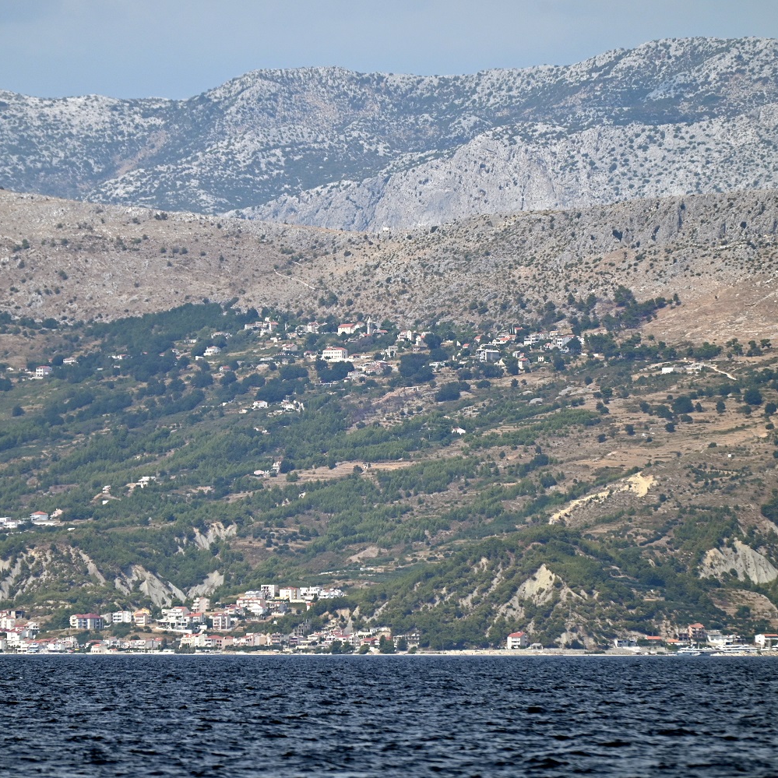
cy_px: 389
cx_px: 327
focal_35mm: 383
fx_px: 9739
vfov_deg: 4.6
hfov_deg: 4.6
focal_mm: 300
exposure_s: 1/2500
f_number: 5.6
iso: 250
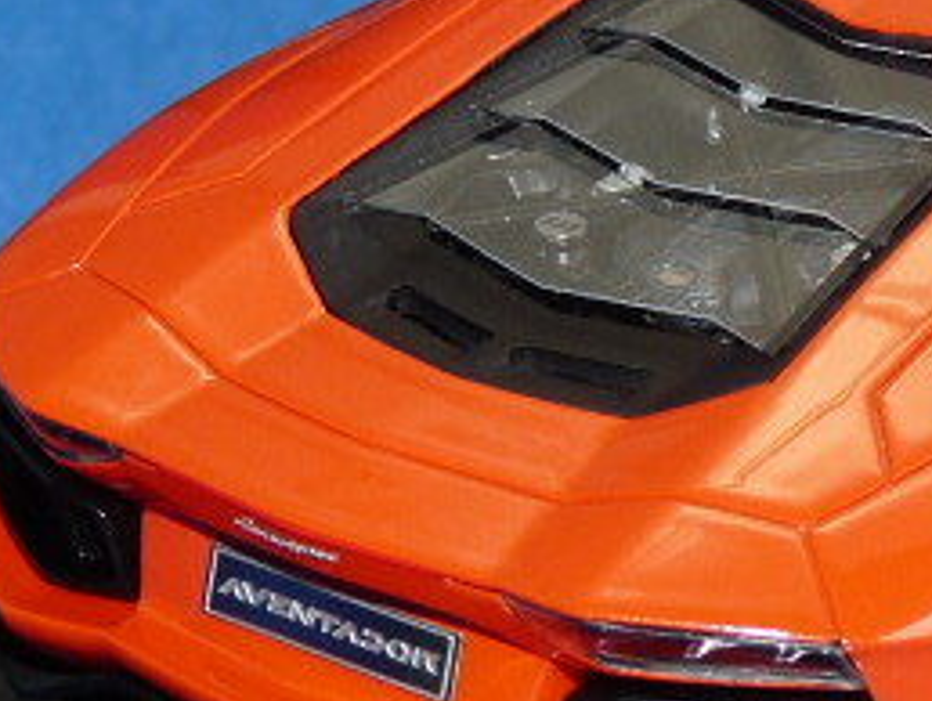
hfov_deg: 6.5
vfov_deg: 4.9
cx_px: 1051
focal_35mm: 305
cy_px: 217
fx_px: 8219
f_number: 4
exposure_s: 1/40
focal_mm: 12.4
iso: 100
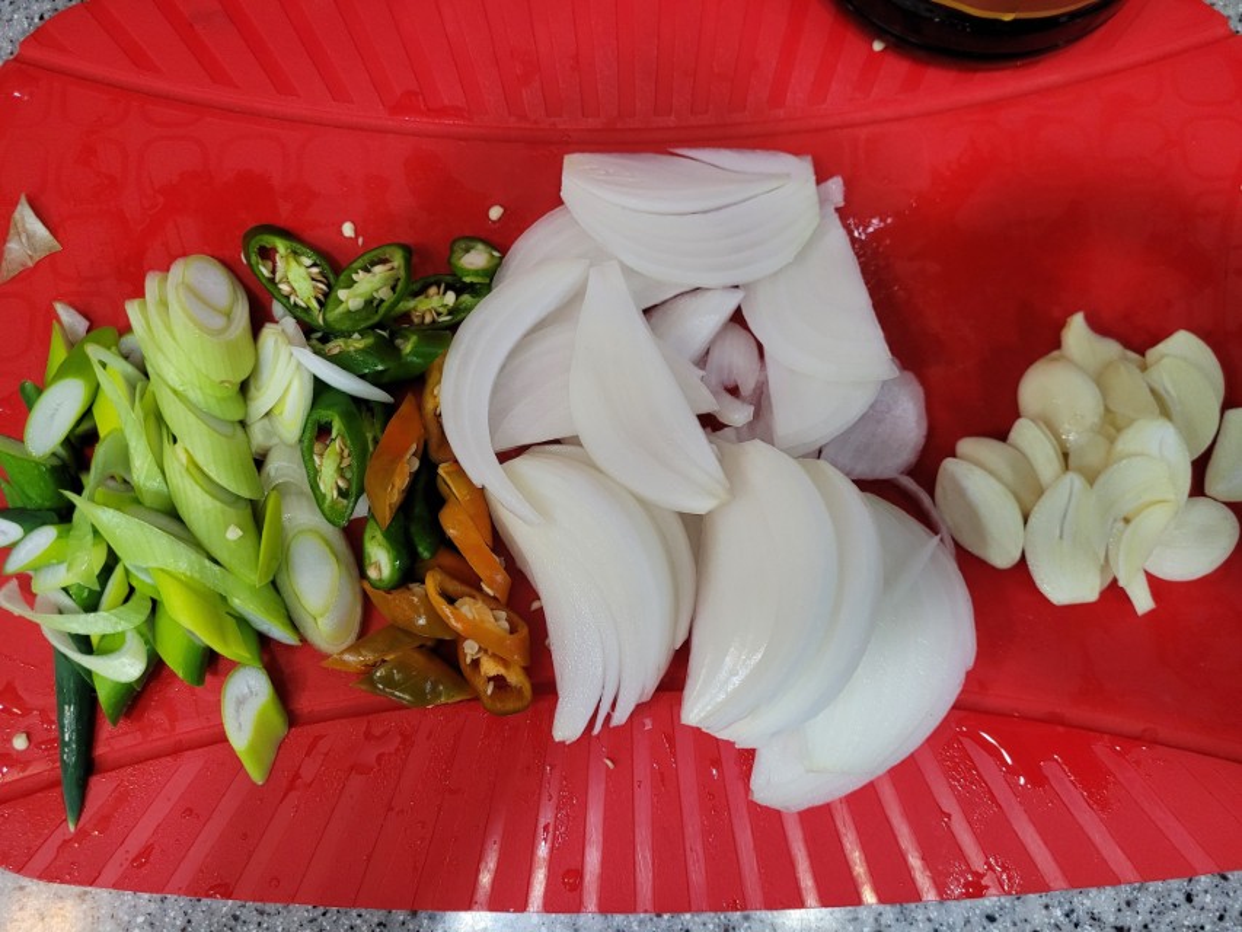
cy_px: 466
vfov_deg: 53.1
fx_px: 933
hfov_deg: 67.3
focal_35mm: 26
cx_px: 621
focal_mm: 5.4
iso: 320
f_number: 1.8
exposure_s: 1/120
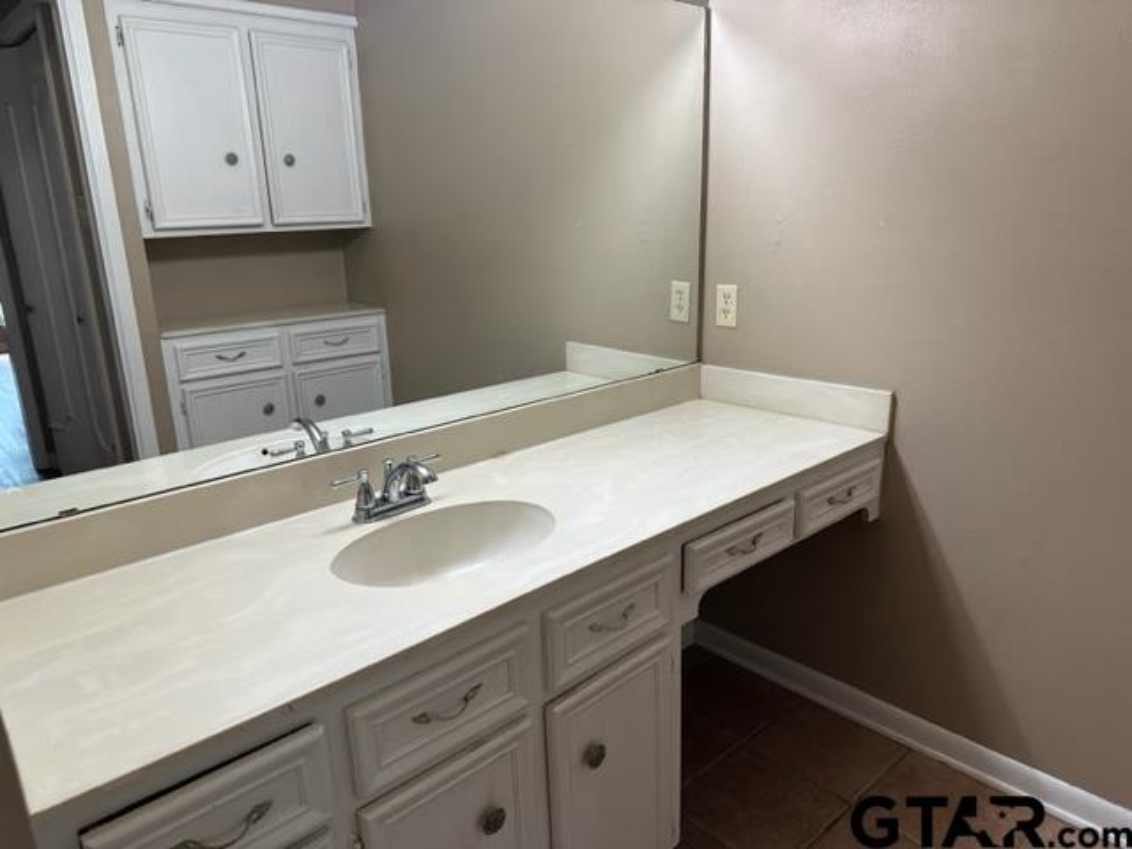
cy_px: 424
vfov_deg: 56.8
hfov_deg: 71.6
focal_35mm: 24
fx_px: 785
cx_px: 566
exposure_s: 1/120
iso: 200
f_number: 1.78
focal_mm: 6.86
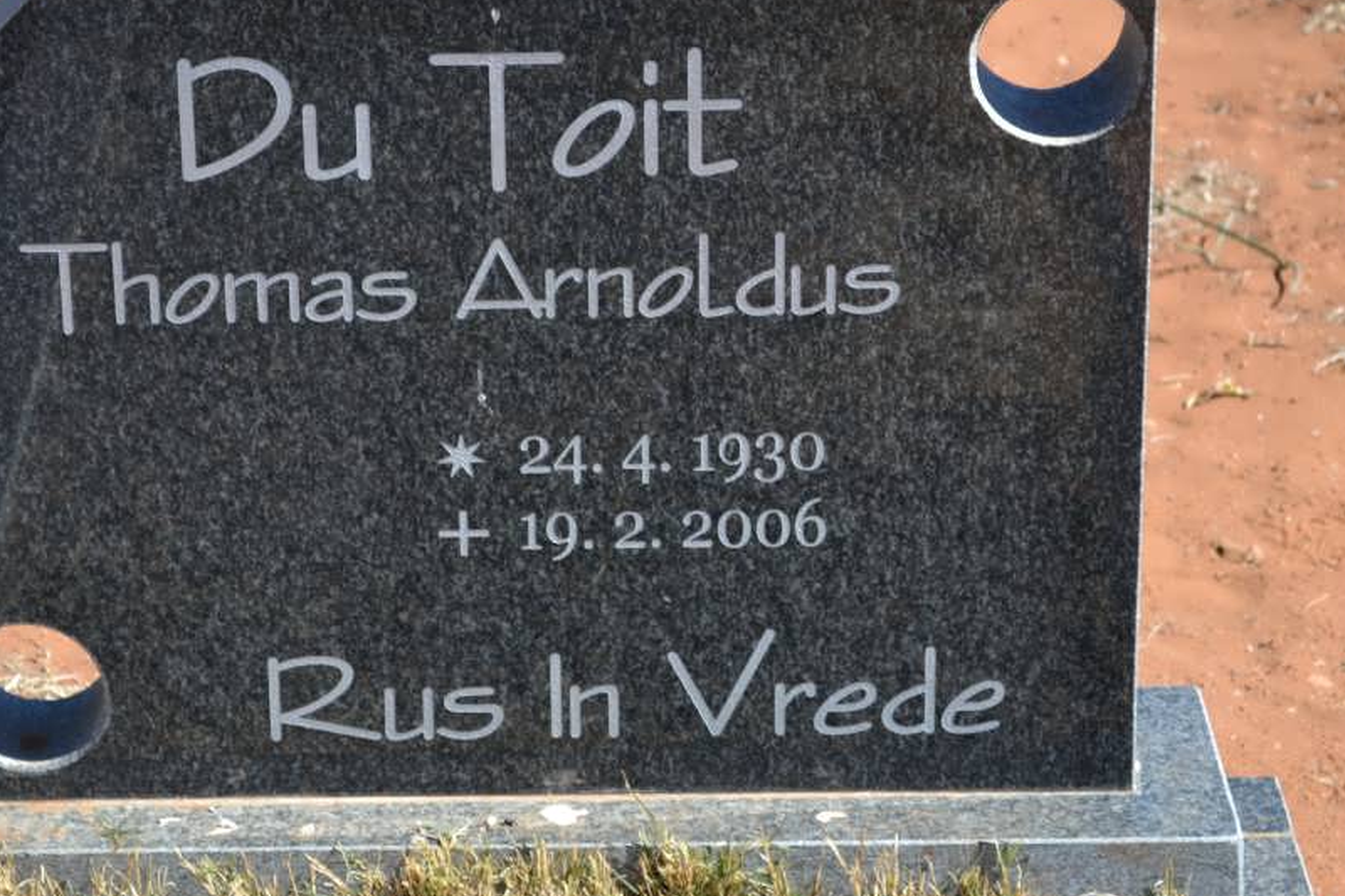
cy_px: 383
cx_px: 572
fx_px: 4622
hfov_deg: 16.5
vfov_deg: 11.1
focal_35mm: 124
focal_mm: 55
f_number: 5.6
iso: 200
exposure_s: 1/125
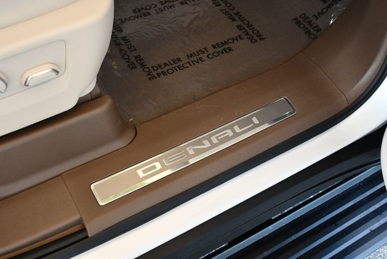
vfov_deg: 30.6
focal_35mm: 44
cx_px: 194
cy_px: 130
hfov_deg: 44.5
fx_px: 473
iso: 800
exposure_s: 1/250
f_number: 4
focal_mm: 22
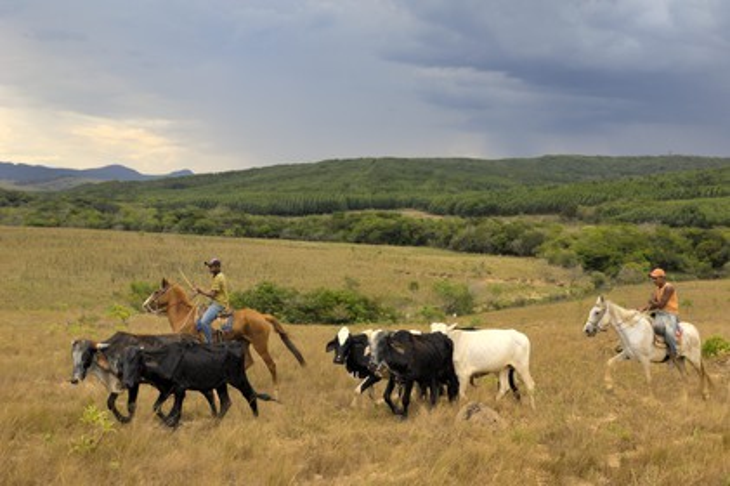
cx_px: 365
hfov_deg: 46.4
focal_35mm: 42
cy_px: 243
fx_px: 851
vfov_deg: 31.8
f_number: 5.3
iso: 100
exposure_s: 1/125
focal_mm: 28
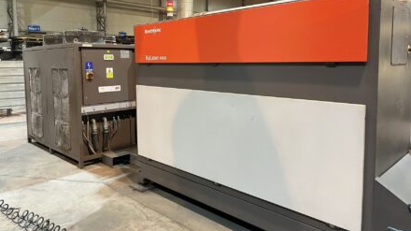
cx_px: 208
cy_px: 85
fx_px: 316
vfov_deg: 39.8
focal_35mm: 29
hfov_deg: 66.1
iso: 500
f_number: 1.6
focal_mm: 5.1
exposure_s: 1/50
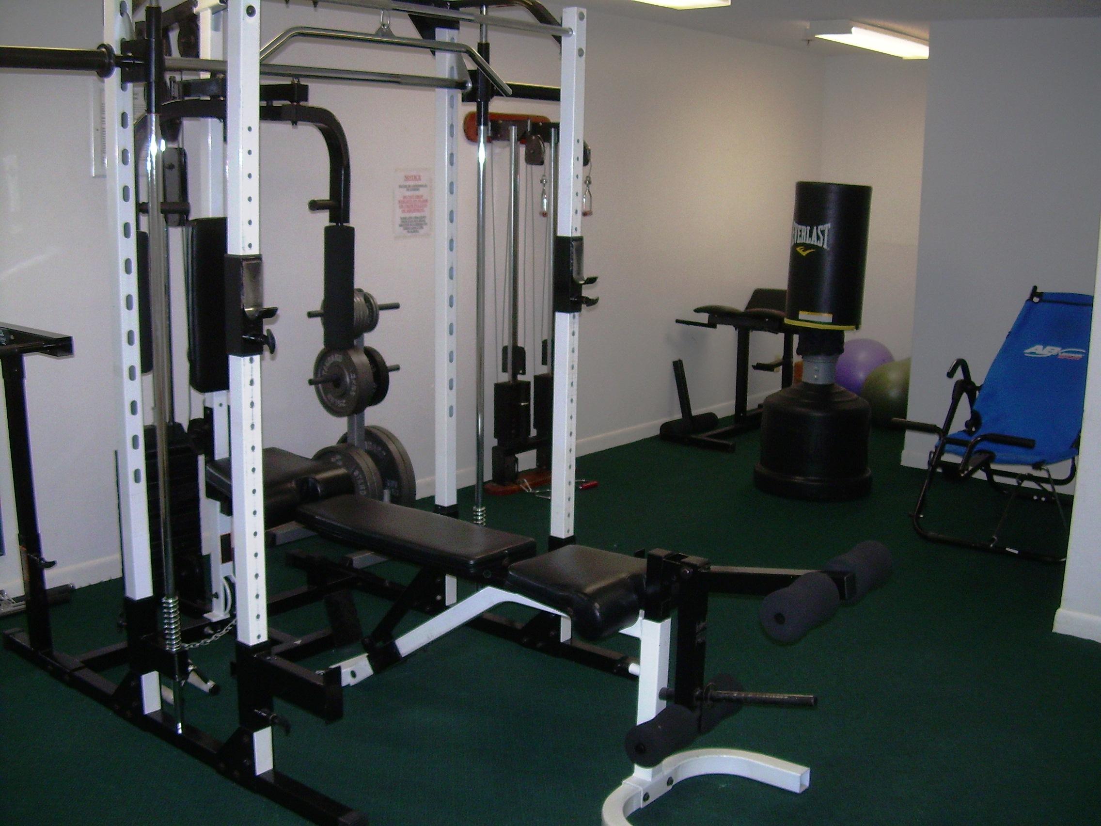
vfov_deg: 37.7
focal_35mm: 38
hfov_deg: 49.0
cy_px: 413
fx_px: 1209
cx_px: 550
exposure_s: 1/60
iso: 77
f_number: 2.8
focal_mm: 6.3
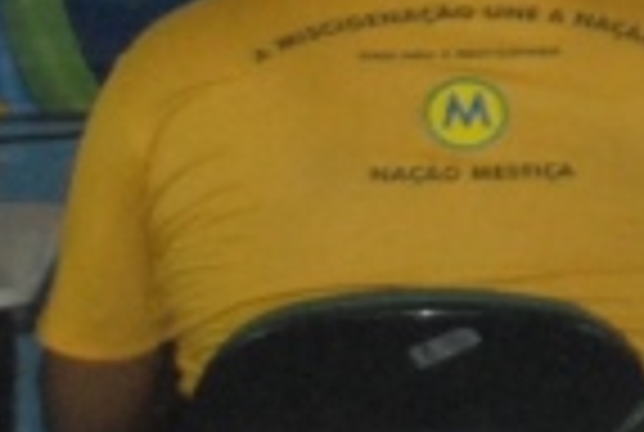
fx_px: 6149
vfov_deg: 4.0
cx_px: 1274
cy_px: -97
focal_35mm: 343
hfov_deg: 5.9
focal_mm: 32
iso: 800
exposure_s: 1/20
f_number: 4.8
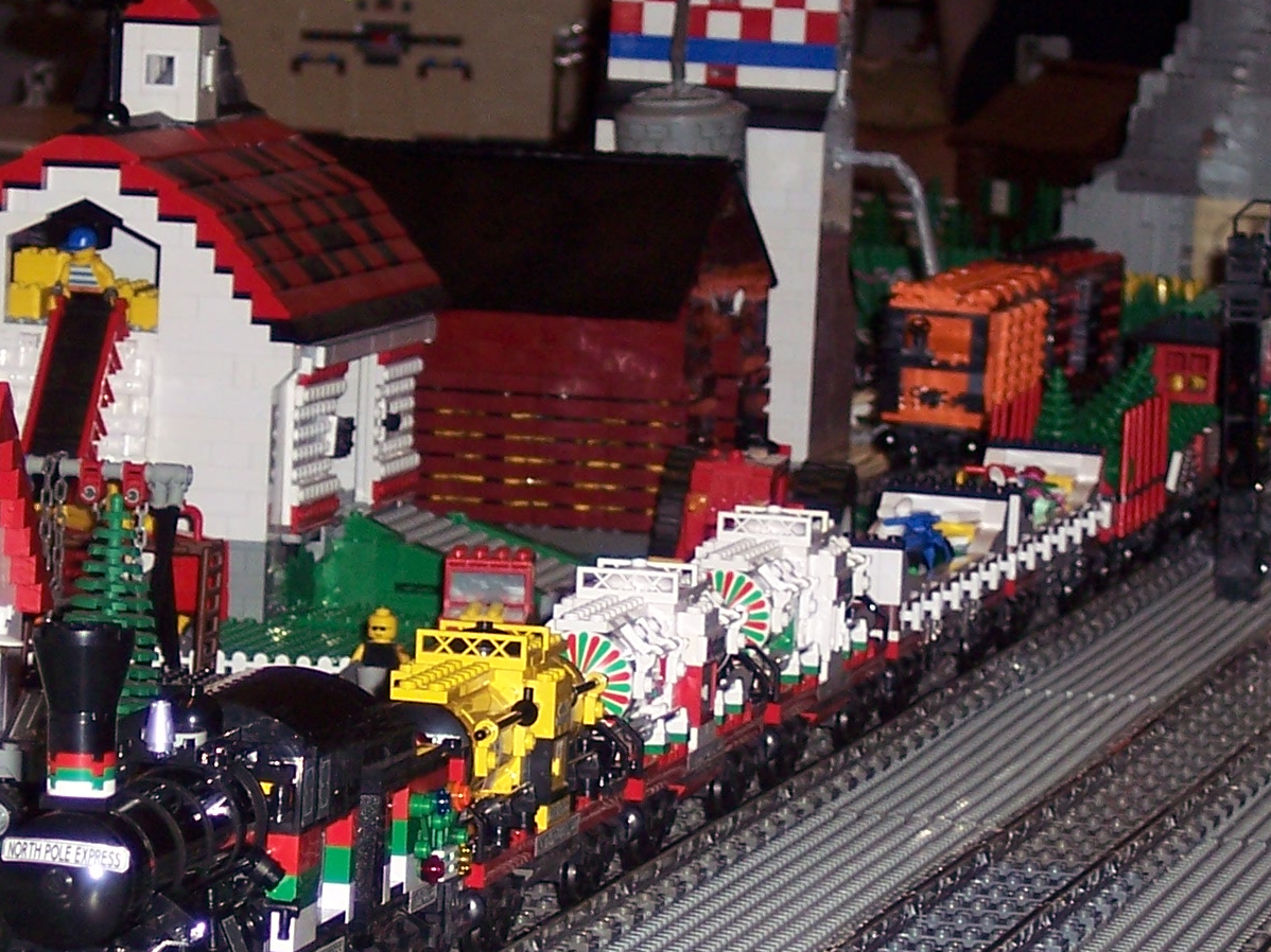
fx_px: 7966
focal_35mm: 217
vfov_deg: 6.8
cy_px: 581
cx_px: 398
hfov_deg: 9.1
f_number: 4.1
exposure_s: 1/90
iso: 100
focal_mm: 18.7
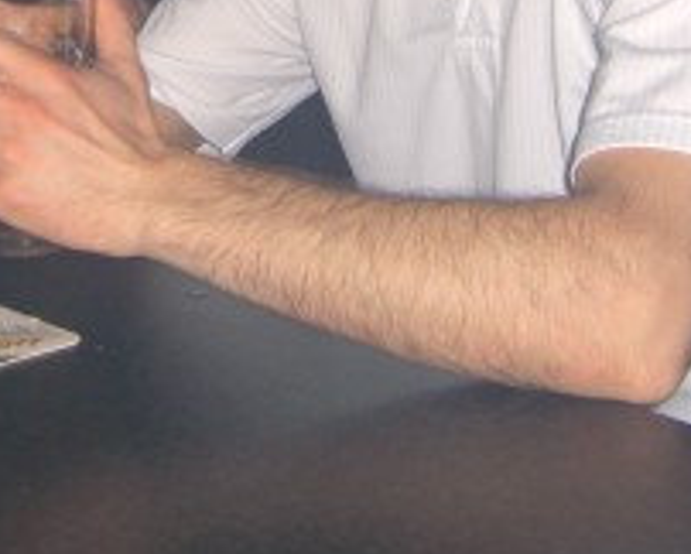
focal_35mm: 110
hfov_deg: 17.4
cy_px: -198
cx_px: 304
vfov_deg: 13.4
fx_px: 2252
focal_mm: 7.9
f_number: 2.8
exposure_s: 1/60
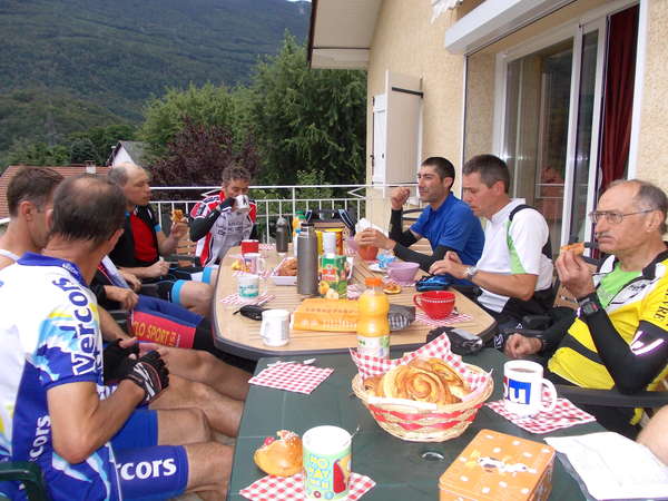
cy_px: 250
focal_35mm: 28
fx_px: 540
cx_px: 334
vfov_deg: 49.7
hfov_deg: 63.4
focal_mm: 4
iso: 80
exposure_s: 1/160
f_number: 2.7
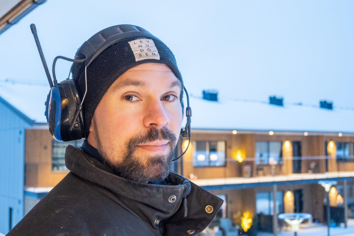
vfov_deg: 29.1
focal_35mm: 46
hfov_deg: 42.5
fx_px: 455
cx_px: 164
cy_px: 117
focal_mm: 27.5
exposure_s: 1/40
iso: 1400
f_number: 4.5
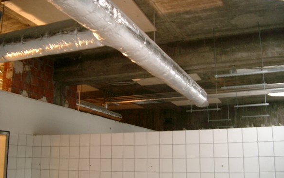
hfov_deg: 49.3
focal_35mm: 40
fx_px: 310
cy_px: 97
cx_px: 142
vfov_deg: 32.0
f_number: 2.6
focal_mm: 7.6
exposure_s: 1/8
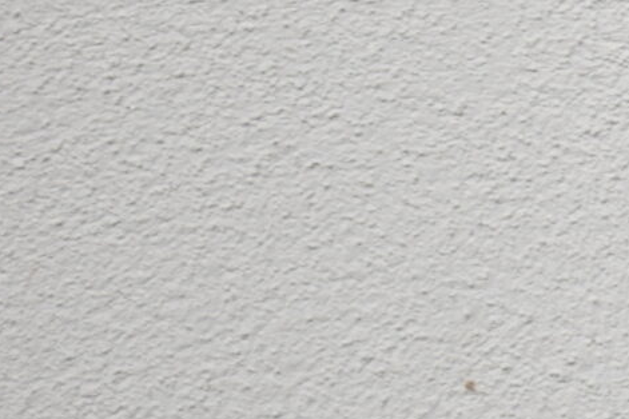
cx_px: 1696
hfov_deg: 6.9
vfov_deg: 5.0
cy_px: 306
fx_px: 4839
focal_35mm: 277
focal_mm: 34
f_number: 4.5
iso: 800
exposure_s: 1/200
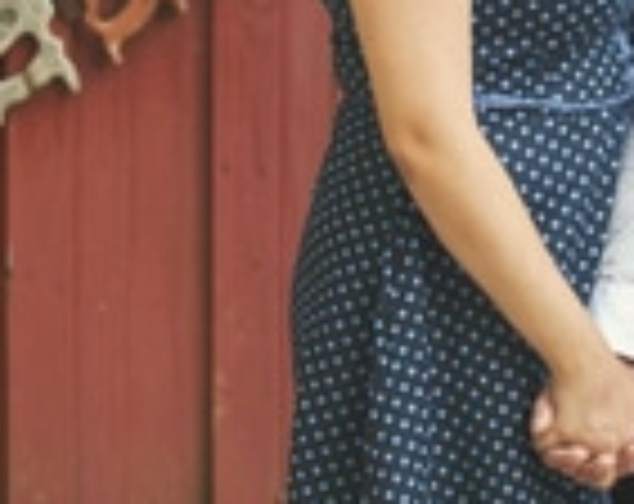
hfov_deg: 6.4
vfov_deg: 5.1
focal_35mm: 301
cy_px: 112
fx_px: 5632
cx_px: 683
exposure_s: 1/250
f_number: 2.8
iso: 400
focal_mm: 50
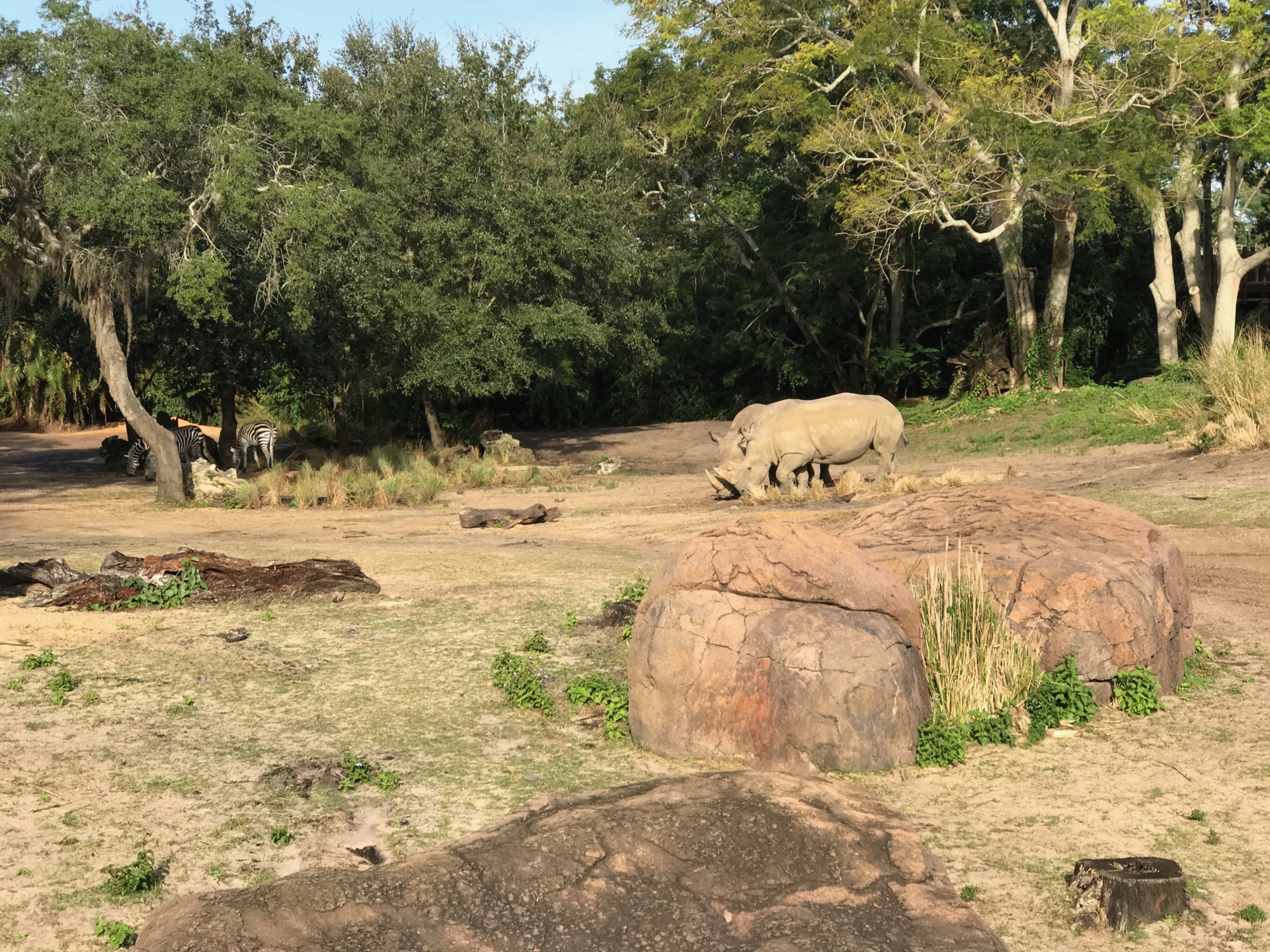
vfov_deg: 25.7
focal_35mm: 57
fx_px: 2091
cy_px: 476
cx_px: 635
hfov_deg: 33.8
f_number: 2.8
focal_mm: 6.6
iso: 20
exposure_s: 1/414
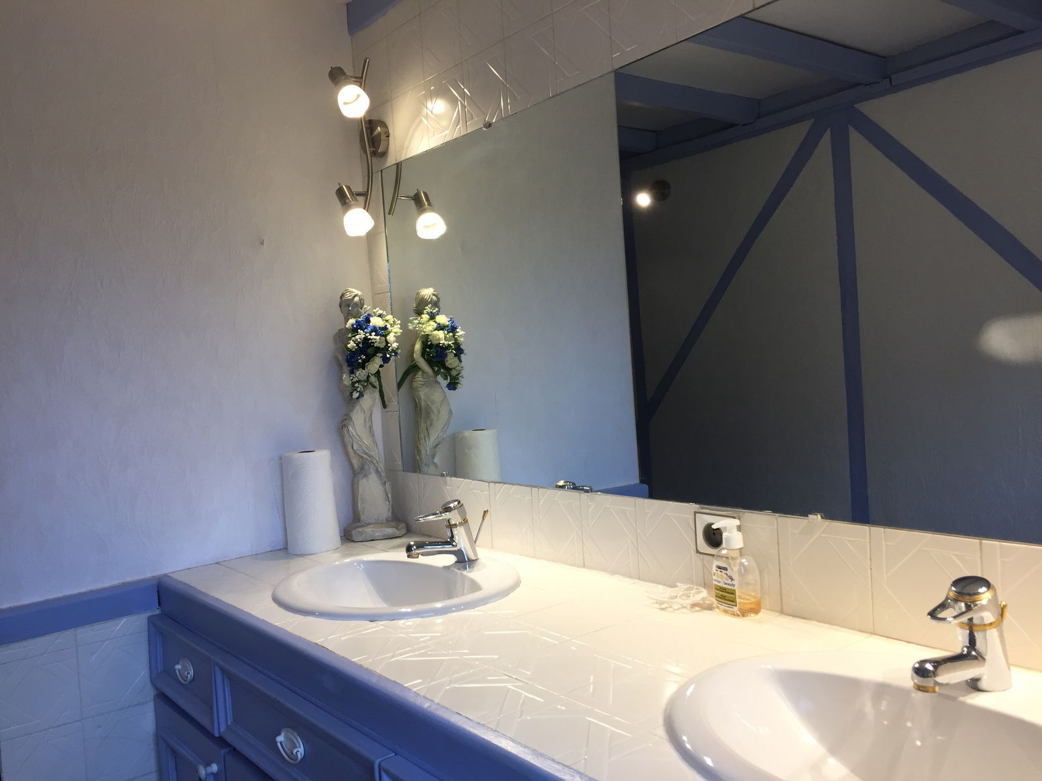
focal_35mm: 29
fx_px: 873
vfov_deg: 48.2
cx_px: 521
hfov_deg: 61.7
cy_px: 390
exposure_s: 1/100
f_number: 2.2
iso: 50
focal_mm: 4.15
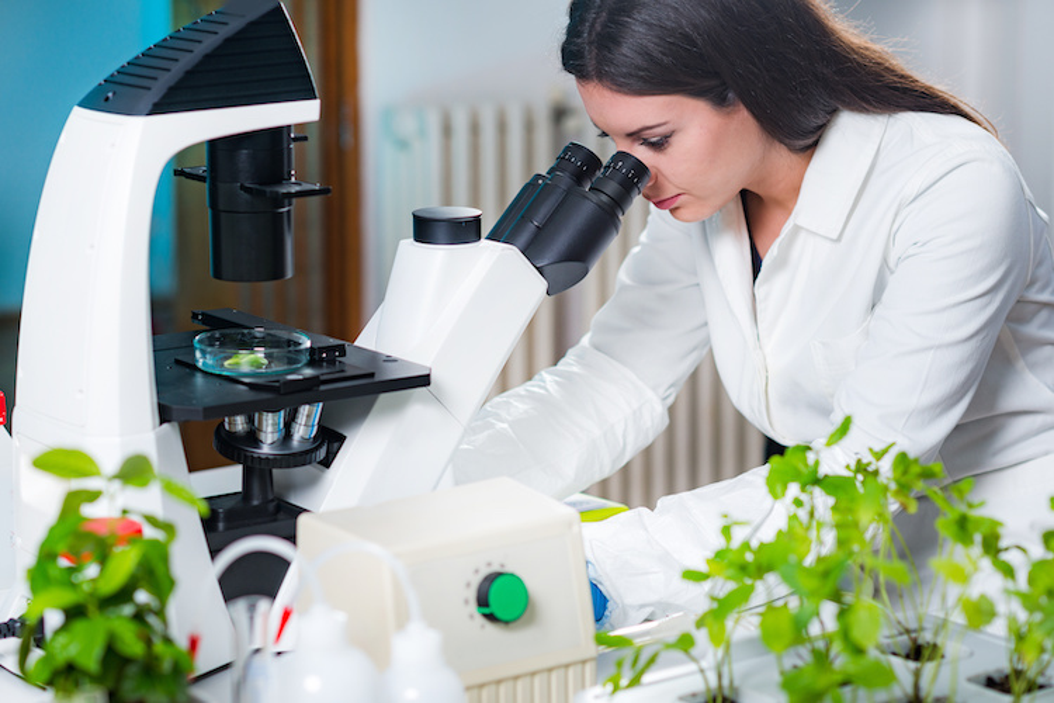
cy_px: 352
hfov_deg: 23.9
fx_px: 2488
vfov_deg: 16.1
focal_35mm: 85
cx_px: 527
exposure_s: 1/200
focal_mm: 85
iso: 100
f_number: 3.2
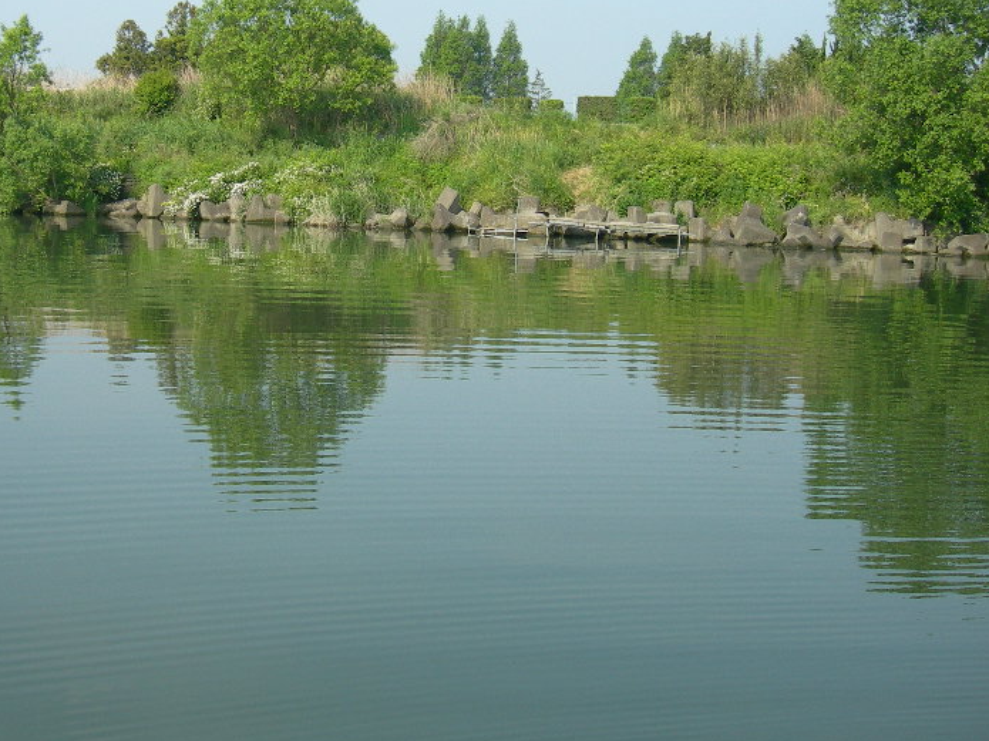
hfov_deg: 33.8
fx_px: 1600
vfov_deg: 26.1
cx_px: 268
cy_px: 303
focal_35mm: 56
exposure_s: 1/716
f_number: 2.8
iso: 50
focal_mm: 7.8
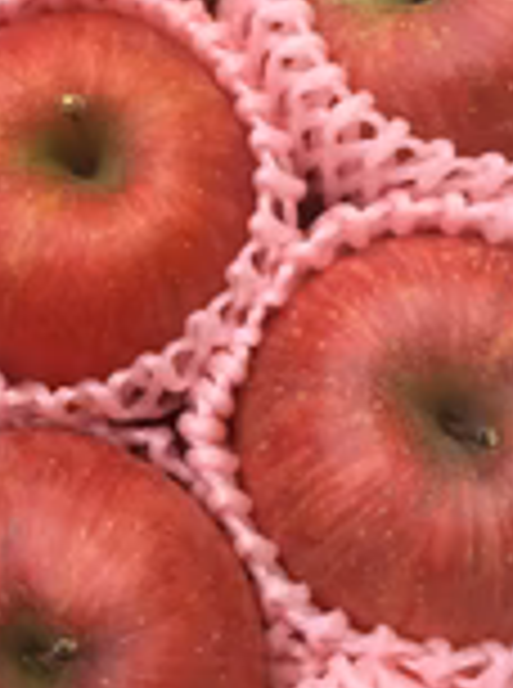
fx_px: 1508
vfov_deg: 25.4
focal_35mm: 76
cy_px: 157
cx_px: 63
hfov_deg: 19.0
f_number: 2.2
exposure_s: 1/30
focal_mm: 4.15
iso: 50
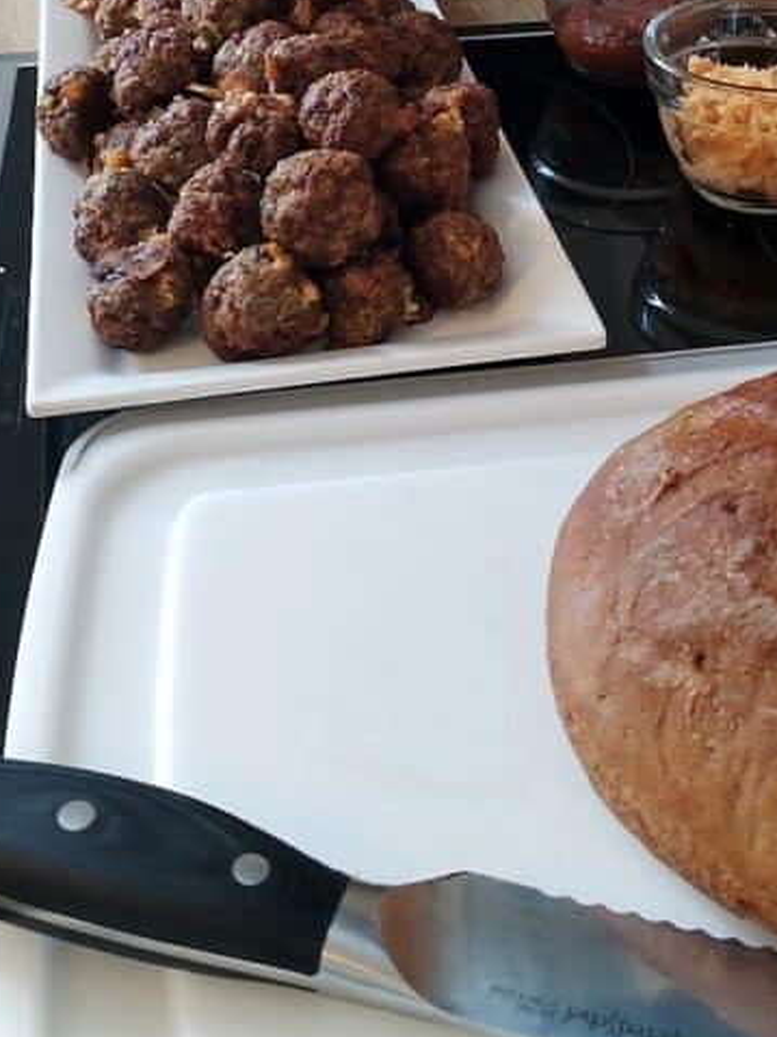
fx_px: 1856
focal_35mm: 62
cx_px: 485
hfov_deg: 23.6
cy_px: 89
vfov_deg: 29.8
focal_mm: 4.75
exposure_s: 1/33.3
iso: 879
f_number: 1.8
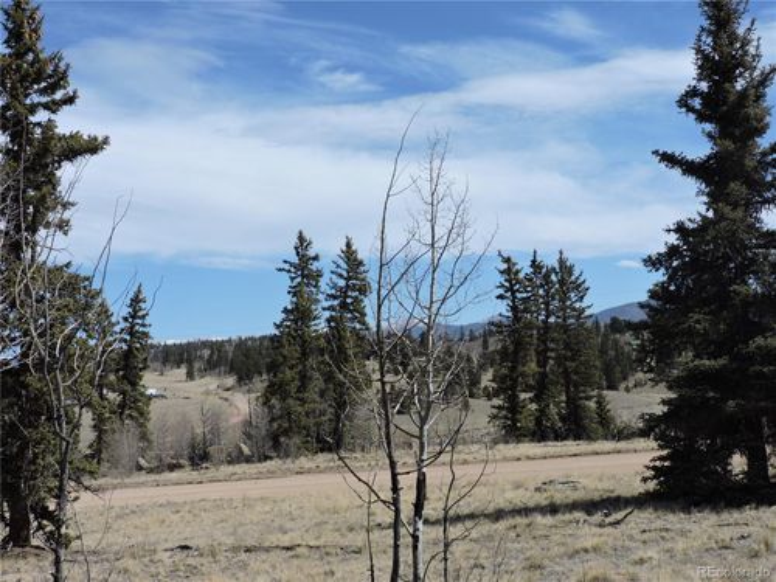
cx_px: 388
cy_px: 291
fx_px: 964
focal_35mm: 43
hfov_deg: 43.9
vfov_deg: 33.6
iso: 100
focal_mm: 7.7
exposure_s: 1/1250
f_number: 3.4
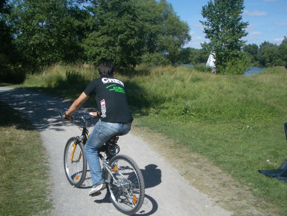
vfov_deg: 35.1
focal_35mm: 41
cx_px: 137
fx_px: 340
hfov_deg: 45.8
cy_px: 115
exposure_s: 1/640
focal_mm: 5.8
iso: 50
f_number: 4.3
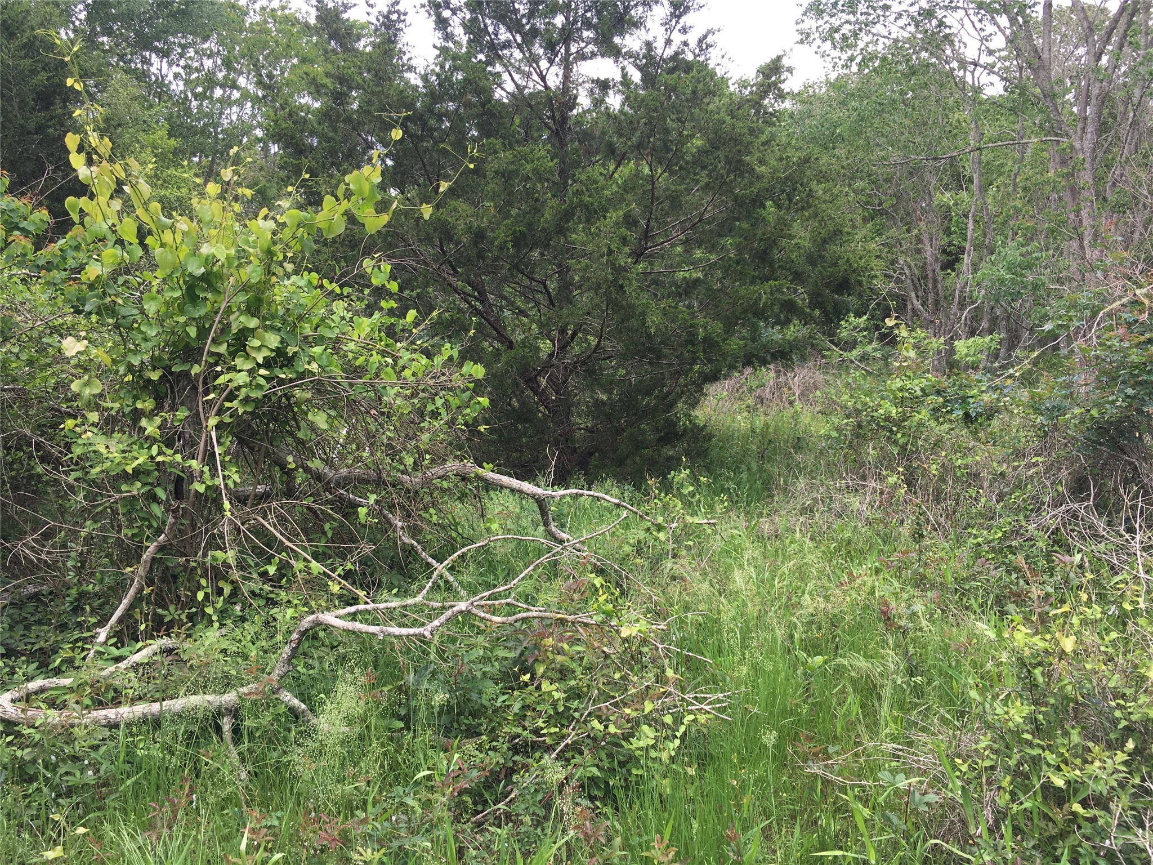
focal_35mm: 29
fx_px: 966
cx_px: 576
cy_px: 432
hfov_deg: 61.7
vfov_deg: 48.2
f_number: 2.2
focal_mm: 4.15
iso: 25
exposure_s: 1/373
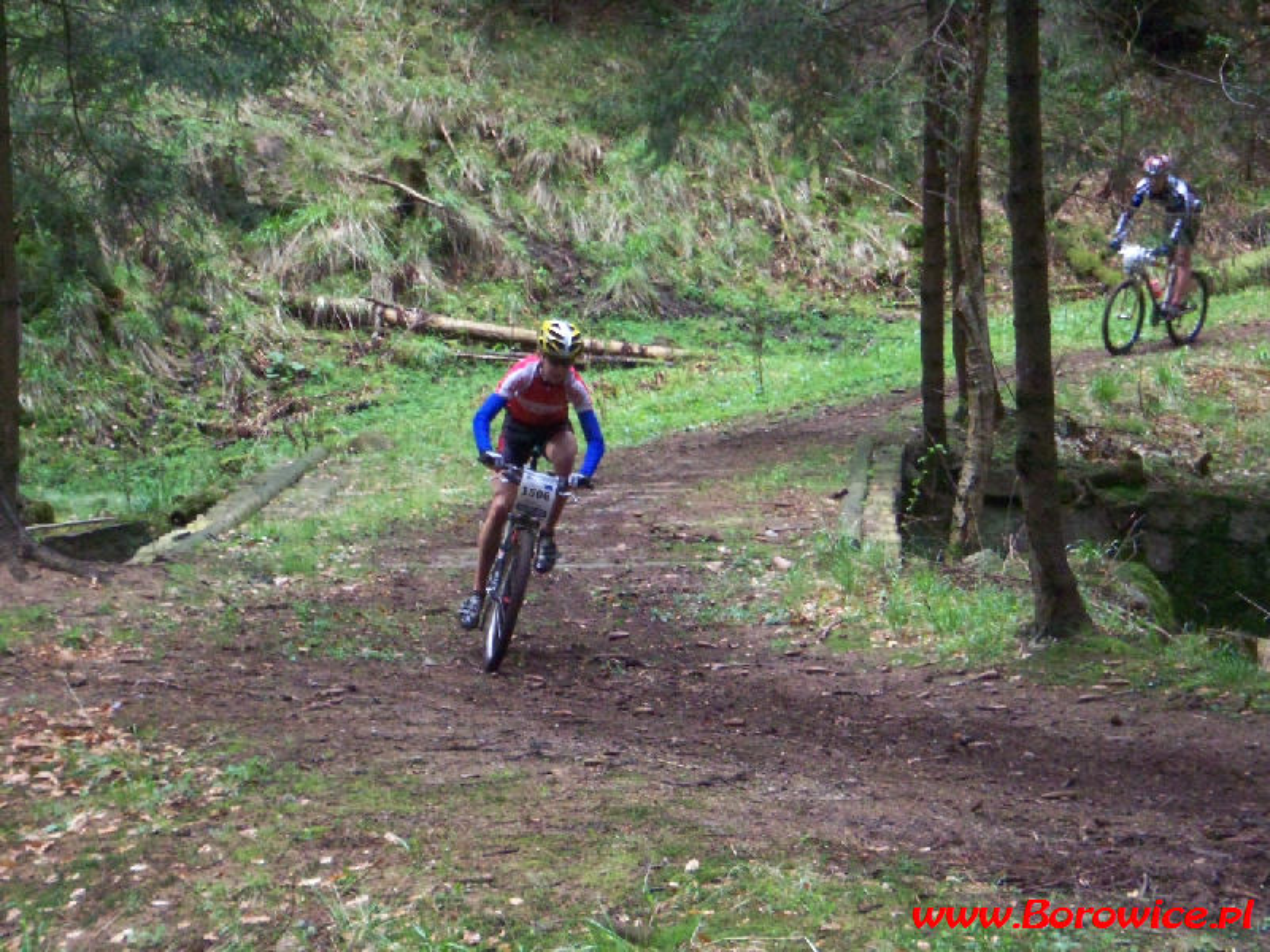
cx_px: 635
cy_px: 476
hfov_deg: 16.8
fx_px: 4293
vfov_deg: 12.7
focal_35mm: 117
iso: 400
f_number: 4.4
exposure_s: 1/200
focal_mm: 19.2
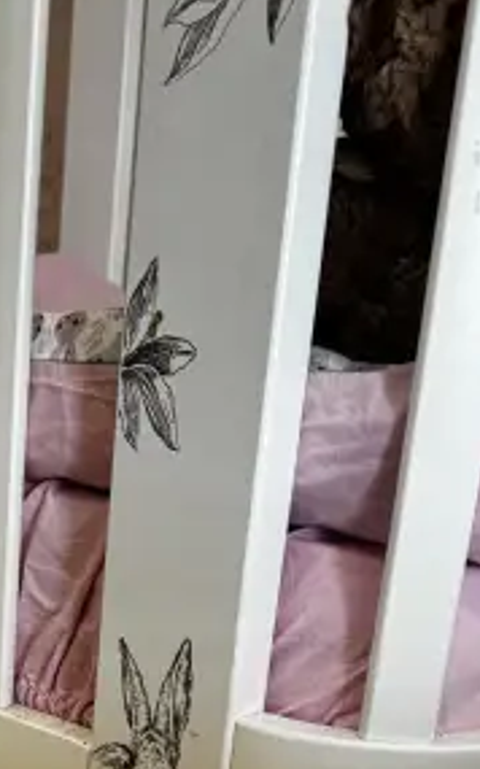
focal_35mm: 67
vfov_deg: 27.4
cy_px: 890
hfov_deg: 19.2
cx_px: 77
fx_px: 1403
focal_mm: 6.76
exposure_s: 1/60
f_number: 1.78
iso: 160
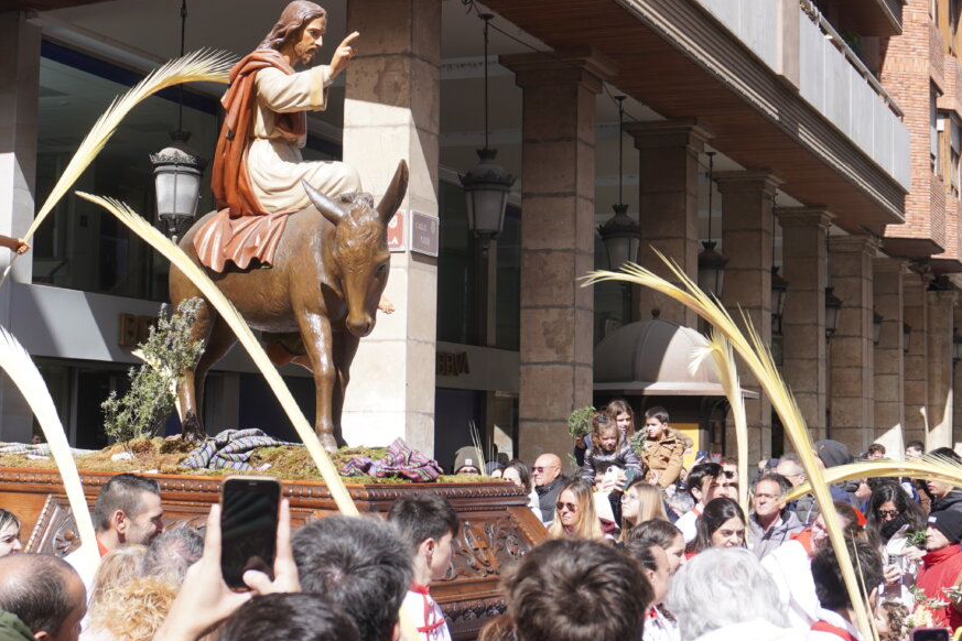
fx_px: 1764
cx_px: 500
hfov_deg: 30.5
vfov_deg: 20.6
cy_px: 268
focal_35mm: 66
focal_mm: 30
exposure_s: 1/250
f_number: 6.3
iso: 100
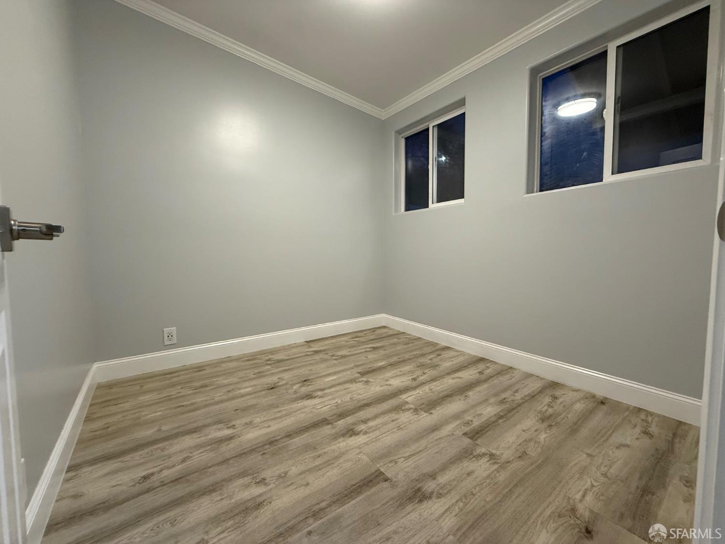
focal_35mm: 14
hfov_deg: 102.1
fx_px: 293
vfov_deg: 85.7
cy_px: 272
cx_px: 362
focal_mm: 2.22
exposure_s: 1/60
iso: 250
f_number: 2.2
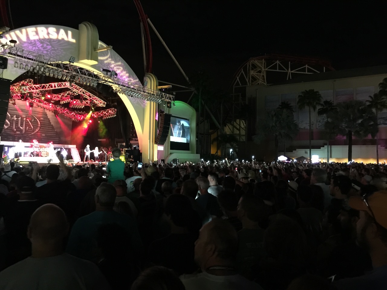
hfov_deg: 61.7
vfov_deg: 48.2
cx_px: 194
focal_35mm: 29
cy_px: 145
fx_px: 324
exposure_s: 1/4
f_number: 2.2
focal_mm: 4.15
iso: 200
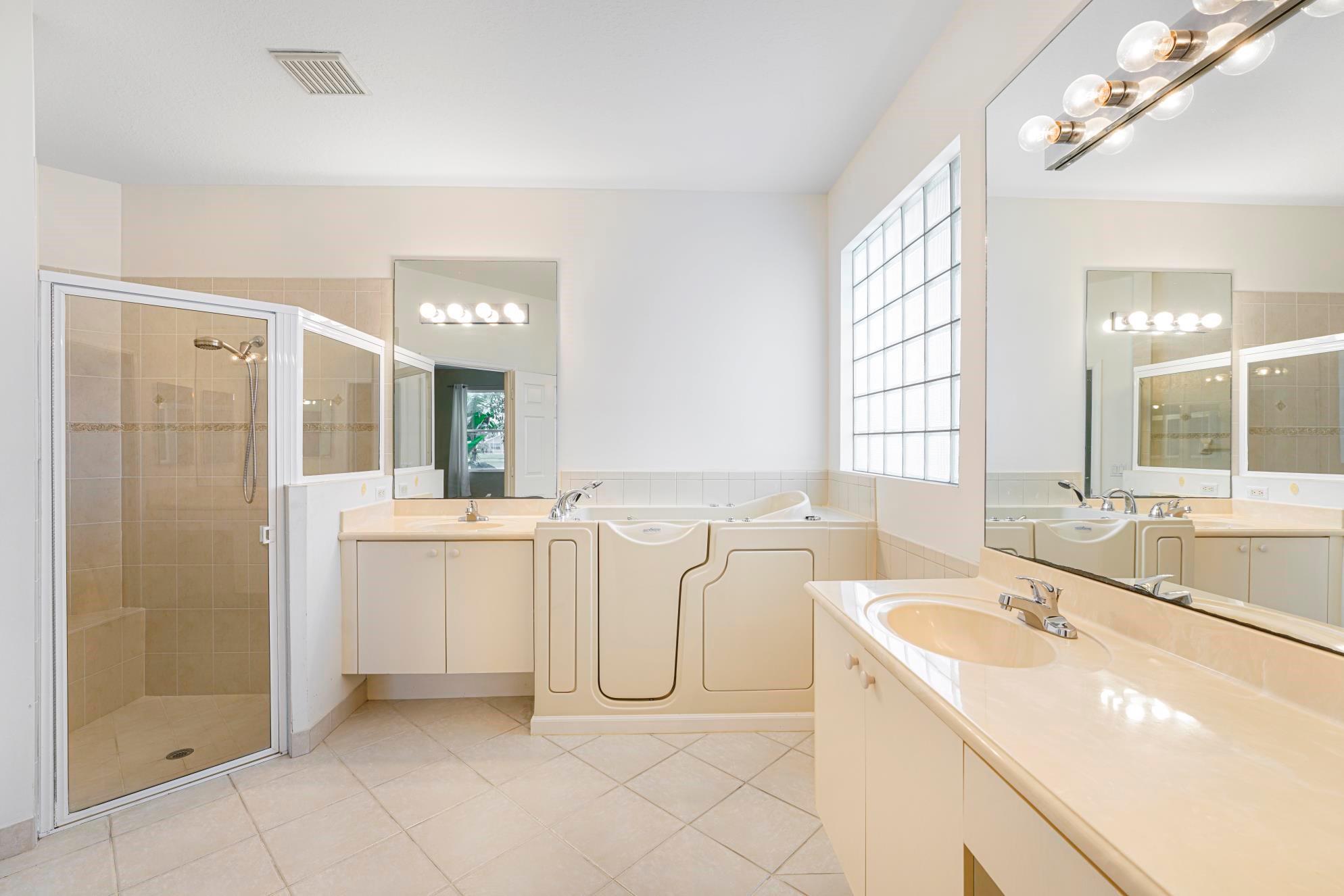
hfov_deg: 101.9
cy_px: 448
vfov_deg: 78.9
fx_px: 545
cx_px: 672
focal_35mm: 15
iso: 200
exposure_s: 1/3
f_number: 8
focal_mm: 14.6
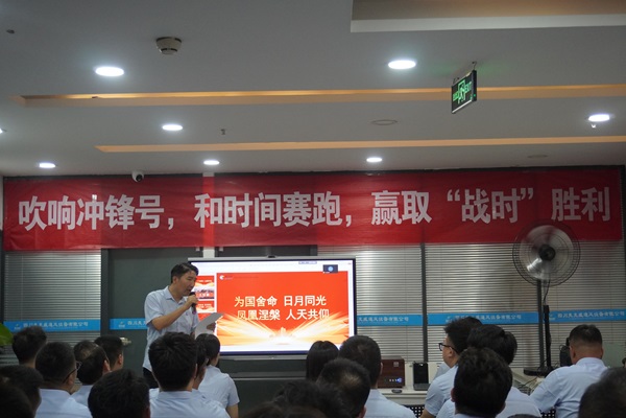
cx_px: 313
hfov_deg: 42.3
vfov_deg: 28.9
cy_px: 209
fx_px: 809
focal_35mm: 46
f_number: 5
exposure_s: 1/160
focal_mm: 31
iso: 2500
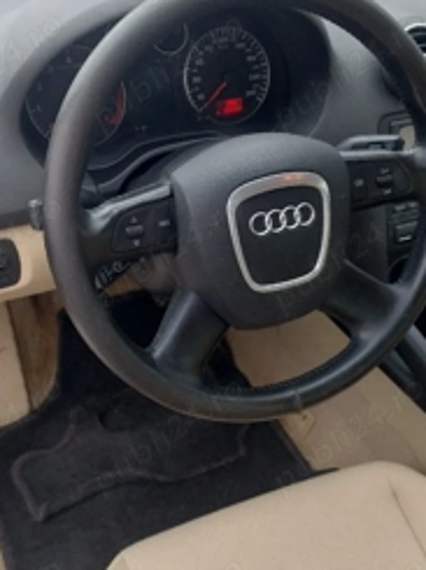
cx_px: 214
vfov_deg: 45.8
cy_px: 283
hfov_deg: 35.1
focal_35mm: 41
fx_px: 675
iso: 258
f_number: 1.7
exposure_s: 1/100
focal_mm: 4.71
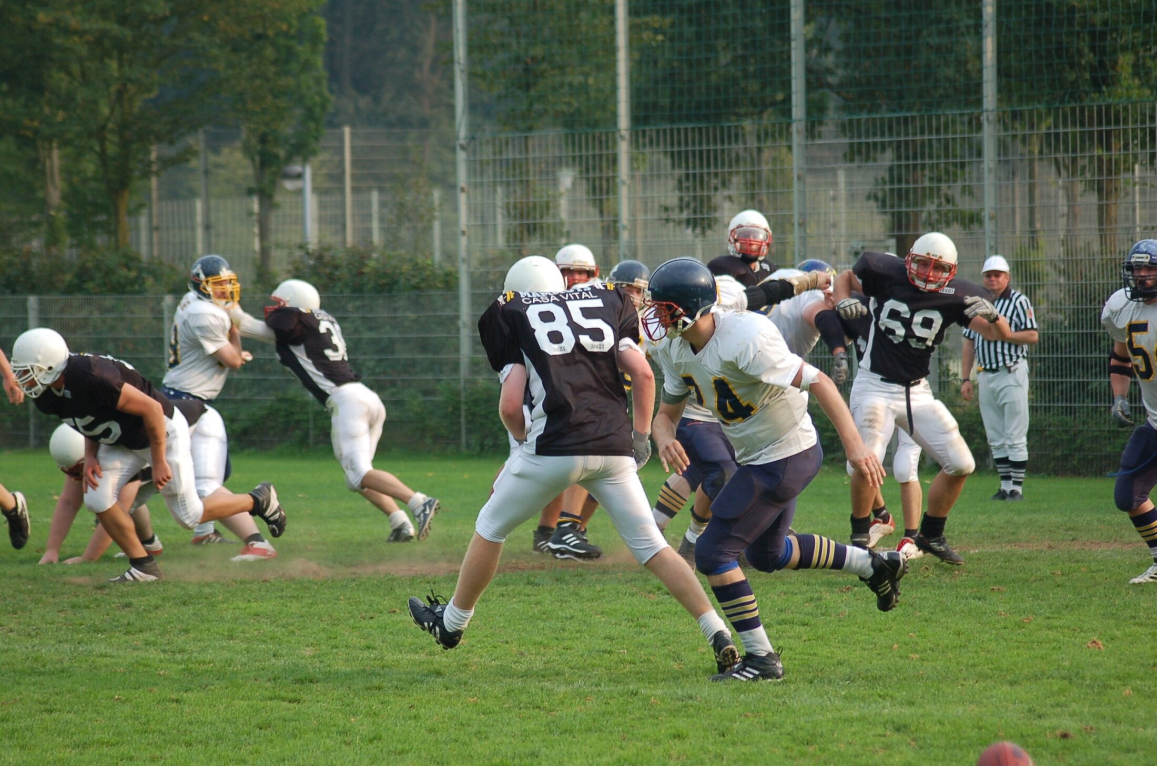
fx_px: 5774
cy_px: 383
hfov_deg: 11.4
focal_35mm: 180
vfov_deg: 7.6
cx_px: 578
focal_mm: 120
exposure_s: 1/1000
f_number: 4.2
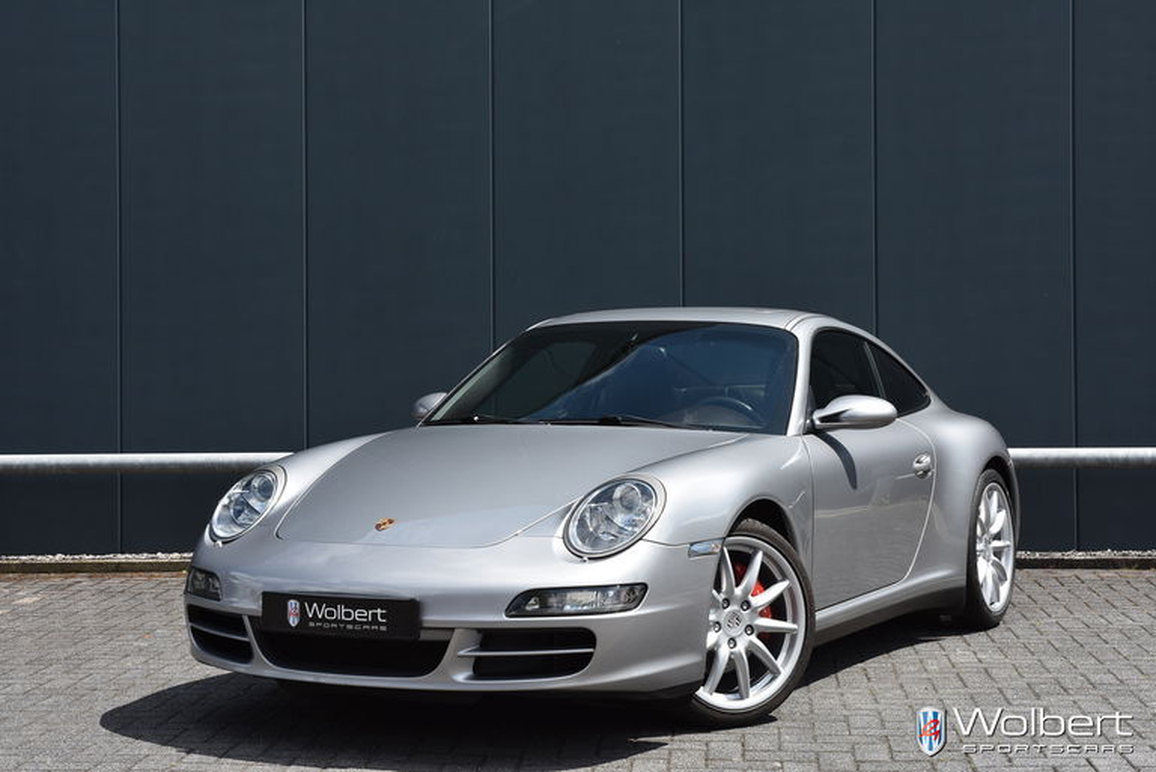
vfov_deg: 20.6
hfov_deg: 30.5
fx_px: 2120
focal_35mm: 66
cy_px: 386
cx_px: 578
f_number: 8
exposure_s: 1/500
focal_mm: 44
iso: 200
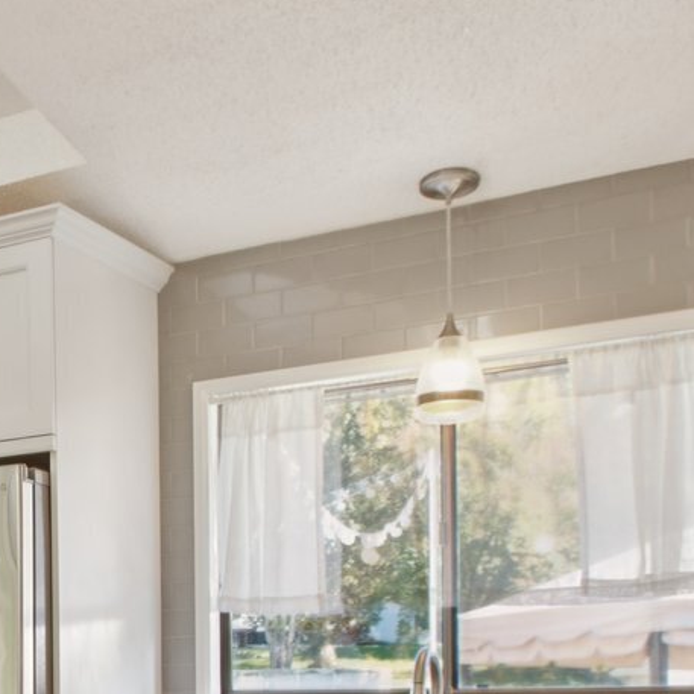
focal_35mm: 61
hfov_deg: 23.0
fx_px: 1384
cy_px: 686
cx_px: -339
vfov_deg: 26.7
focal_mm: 16
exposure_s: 1/4
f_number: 9
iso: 100
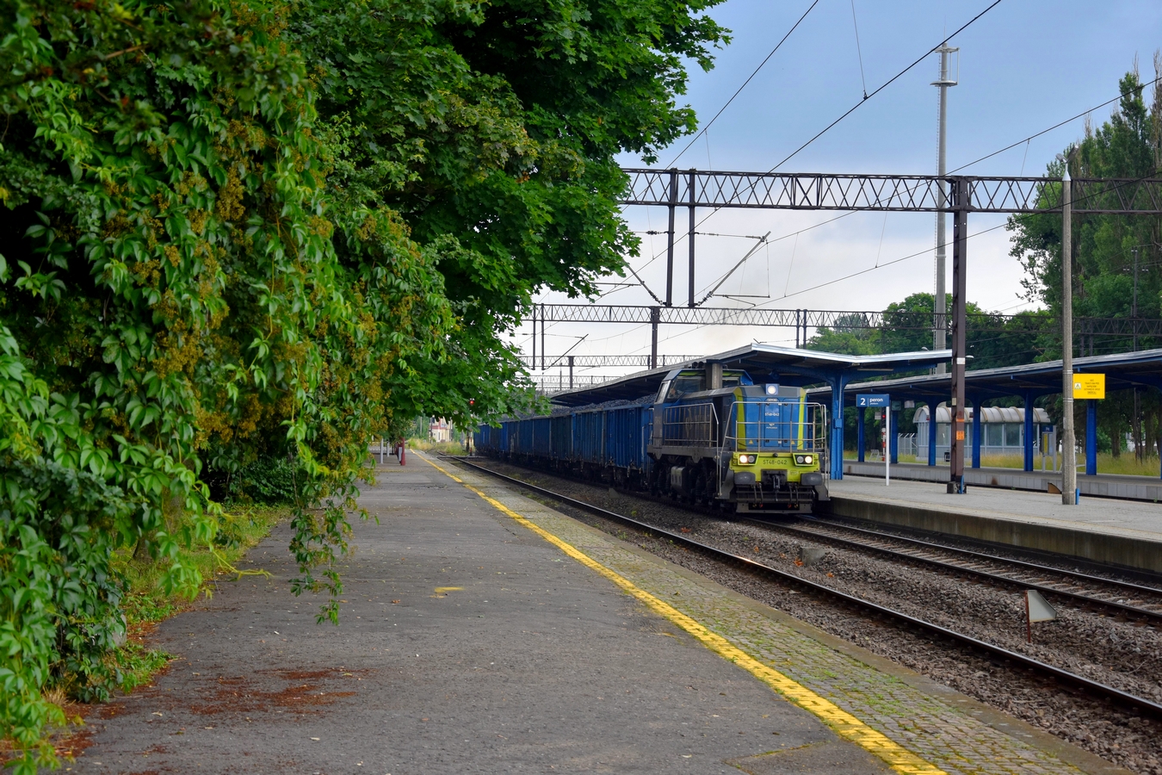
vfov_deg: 21.6
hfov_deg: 31.9
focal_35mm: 63
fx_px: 2033
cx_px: 581
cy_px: 388
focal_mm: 42
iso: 250
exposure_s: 1/250
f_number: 6.3
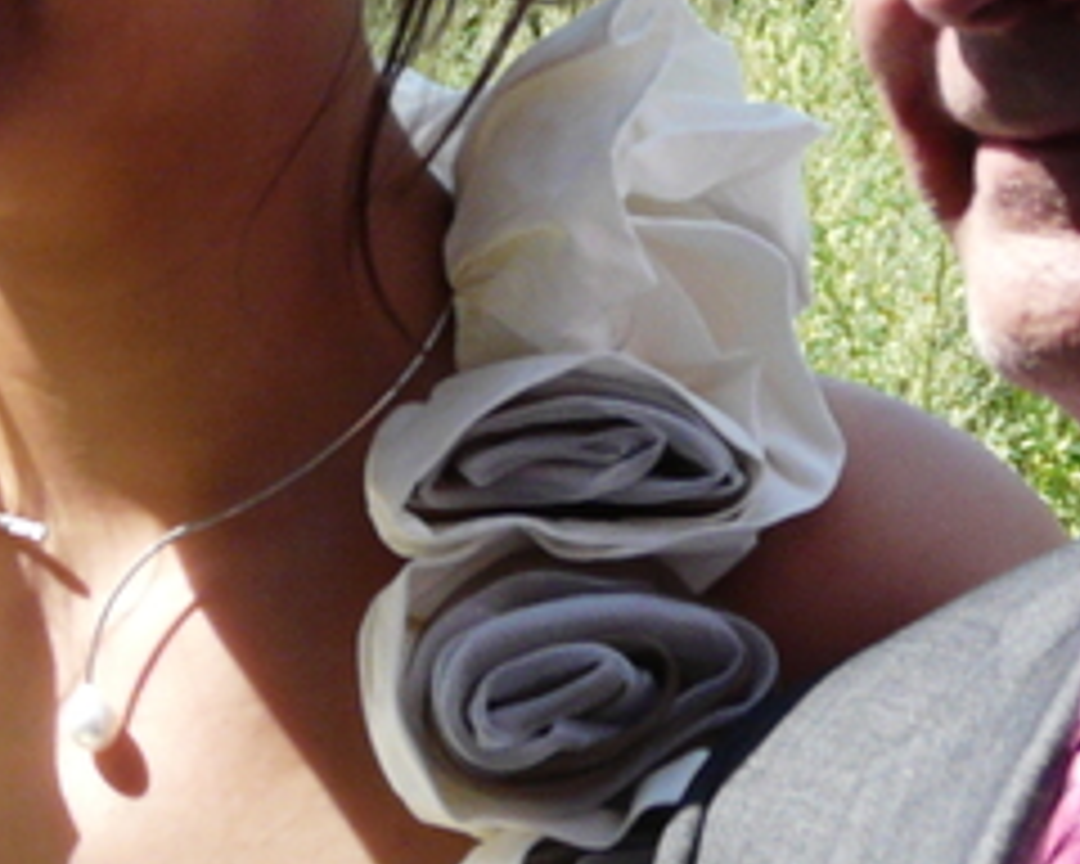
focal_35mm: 491
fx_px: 15694
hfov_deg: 3.9
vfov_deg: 3.2
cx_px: 688
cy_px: 162
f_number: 4.5
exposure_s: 1/250
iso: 100
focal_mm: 20.6
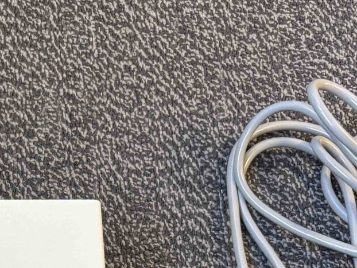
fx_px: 1104
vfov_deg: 12.6
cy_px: 481
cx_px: -95
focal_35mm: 107
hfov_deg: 17.3
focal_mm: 5.96
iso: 250
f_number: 1.6
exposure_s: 1/50
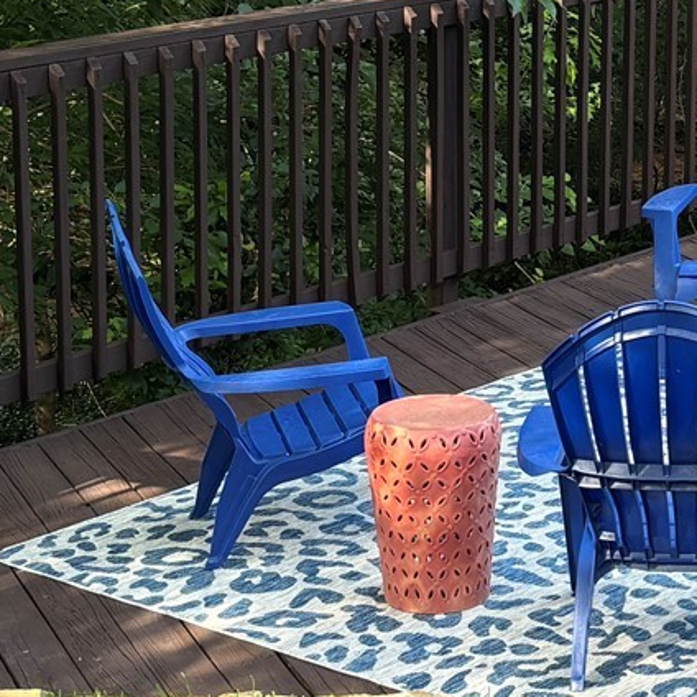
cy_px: 146
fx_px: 2529
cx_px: 687
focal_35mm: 111
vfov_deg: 15.6
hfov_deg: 15.4
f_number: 1.6
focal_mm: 5.96
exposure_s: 1/140
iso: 40
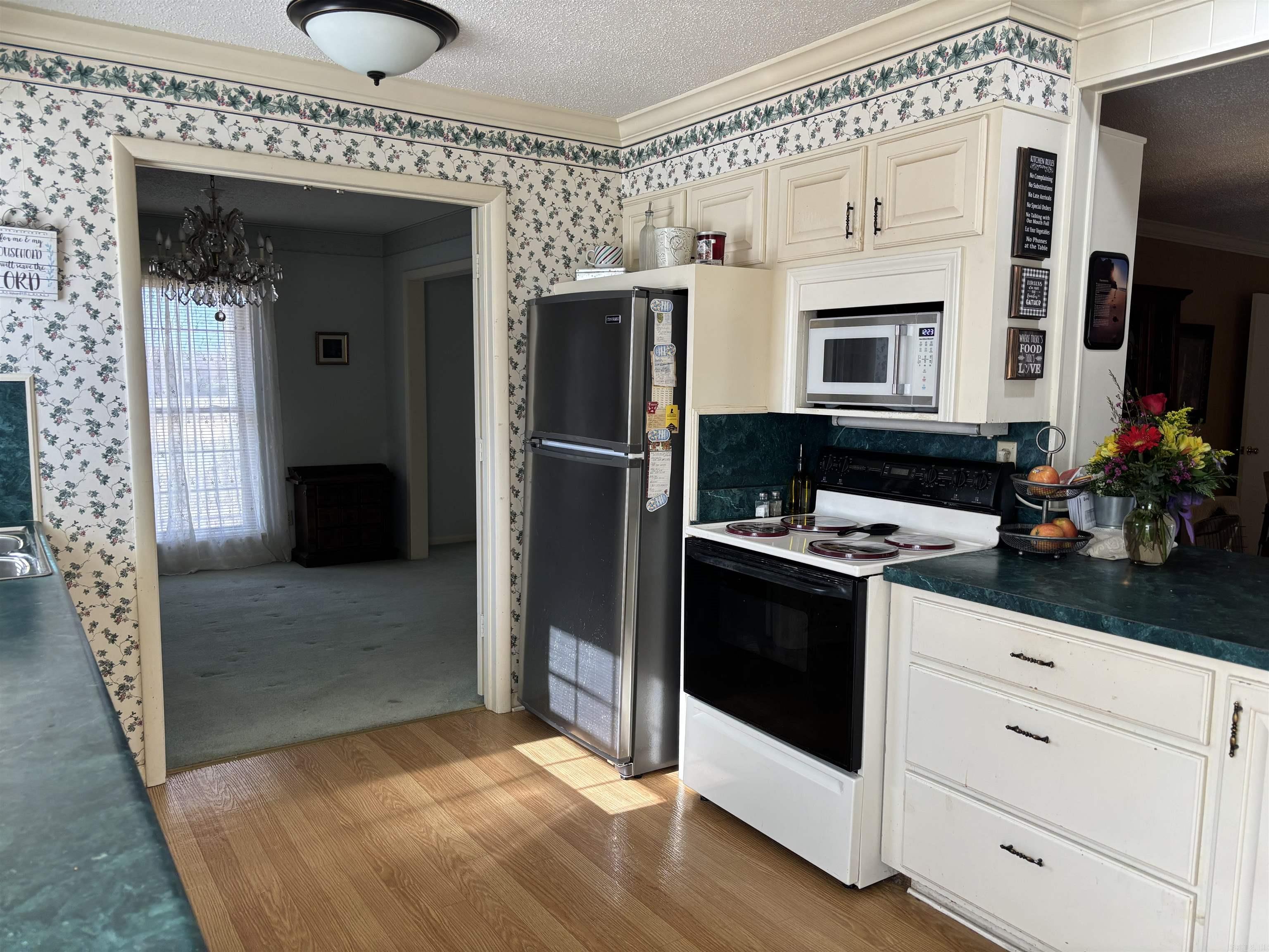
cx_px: 634
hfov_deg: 67.3
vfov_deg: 53.1
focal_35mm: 26
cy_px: 476
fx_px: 953
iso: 80
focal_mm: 5.96
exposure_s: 1/120
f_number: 1.6
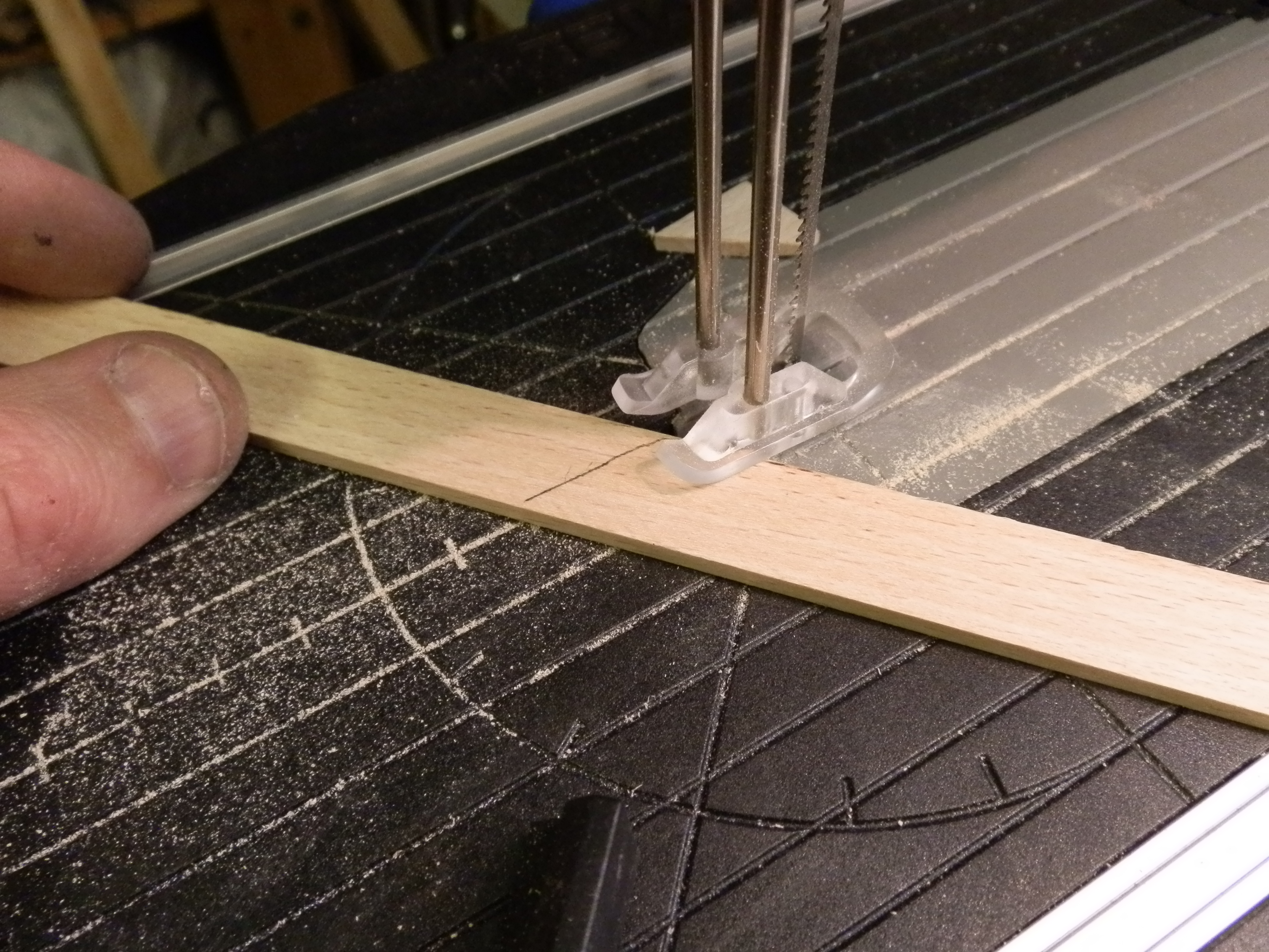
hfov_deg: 63.4
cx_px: 634
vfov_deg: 49.7
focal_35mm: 28
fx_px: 1026
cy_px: 476
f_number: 3.1
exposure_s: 1/50
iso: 400
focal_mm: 5
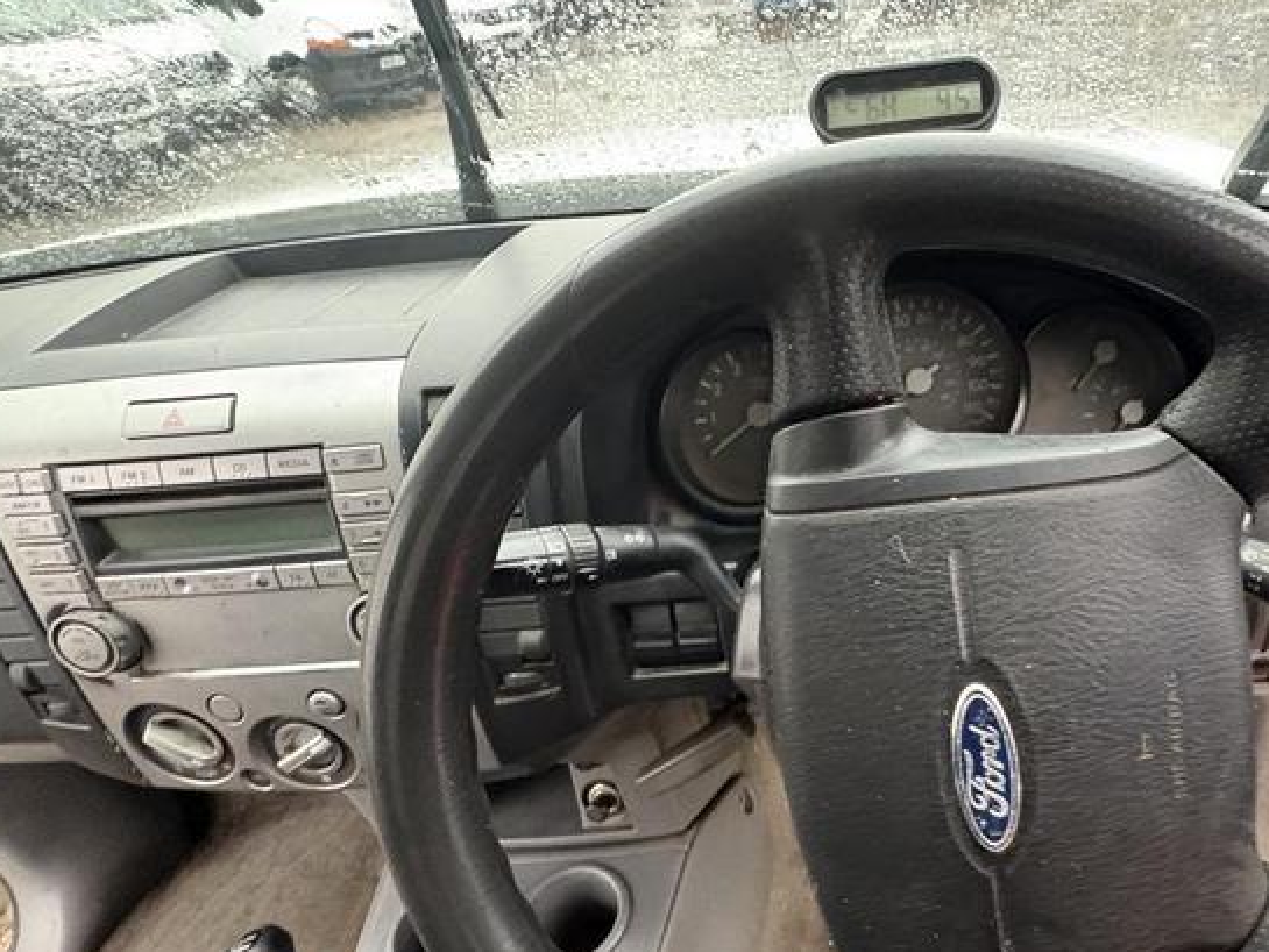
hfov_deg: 70.4
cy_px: 575
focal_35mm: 23
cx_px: 903
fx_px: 843
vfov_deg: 58.4
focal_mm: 2.22
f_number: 2.2
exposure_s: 1/60
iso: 800
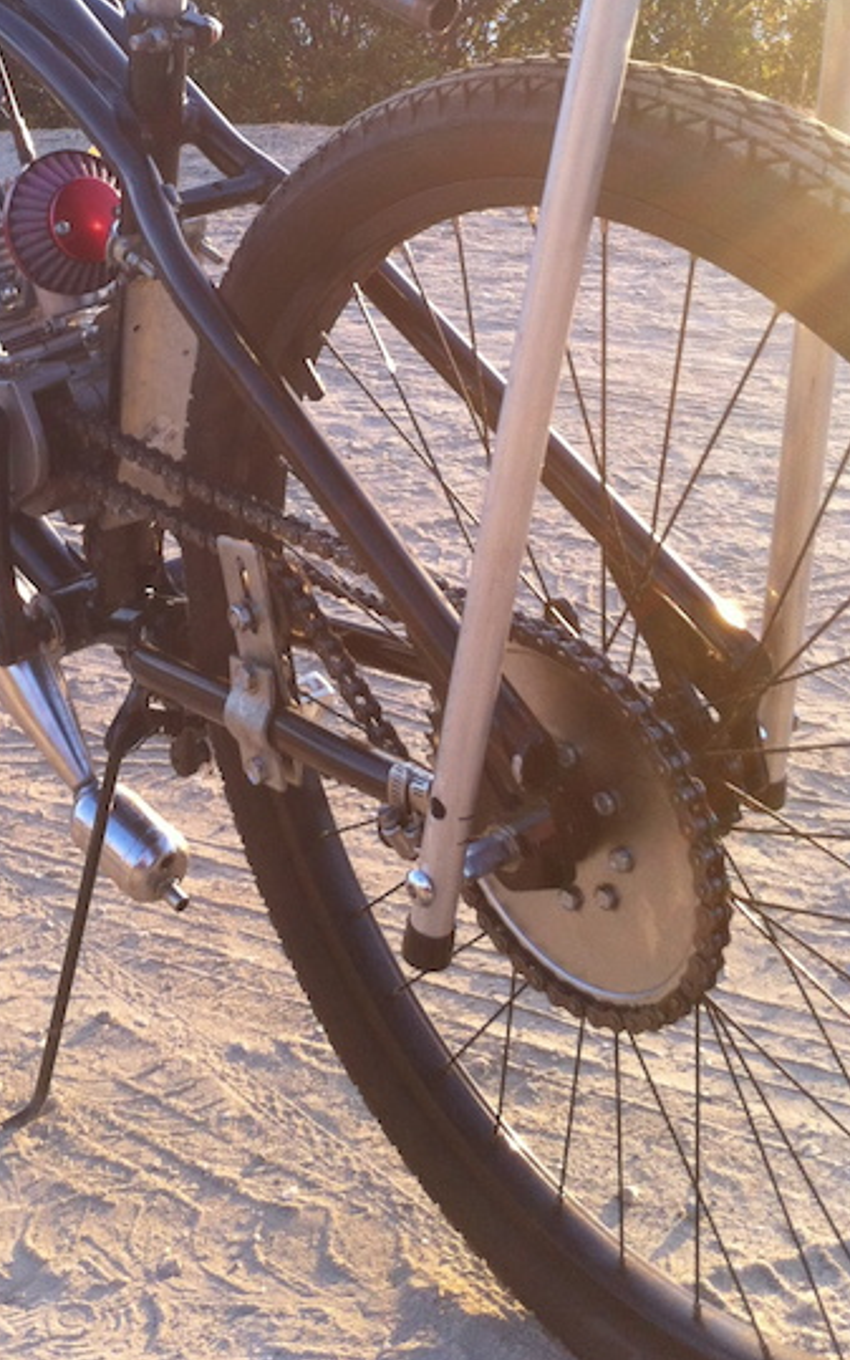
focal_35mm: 55
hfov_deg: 23.2
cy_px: 373
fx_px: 2038
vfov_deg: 36.2
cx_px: 174
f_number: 2.8
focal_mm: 3.85
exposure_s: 1/120
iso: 100
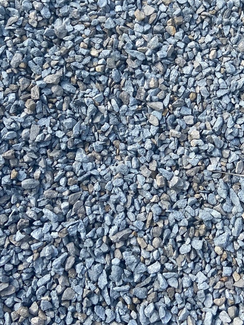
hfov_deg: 27.3
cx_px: 207
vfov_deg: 36.5
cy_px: 112
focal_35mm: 52
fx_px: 489
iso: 32
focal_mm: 4.25
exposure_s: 1/950
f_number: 1.8
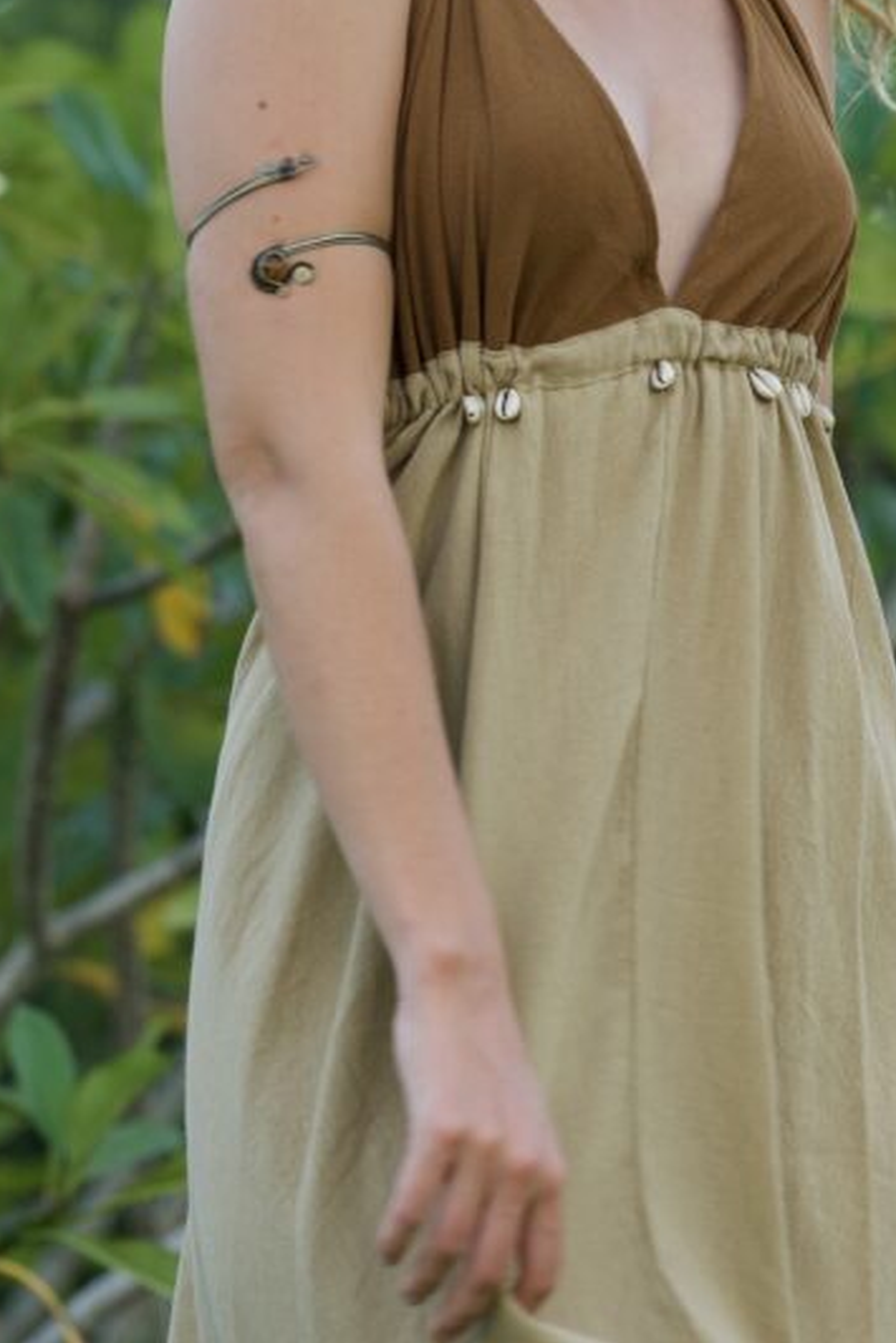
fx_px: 8245
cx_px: 538
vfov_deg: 9.3
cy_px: 639
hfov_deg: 6.2
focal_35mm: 221
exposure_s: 1/160
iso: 200
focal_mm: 98
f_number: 4
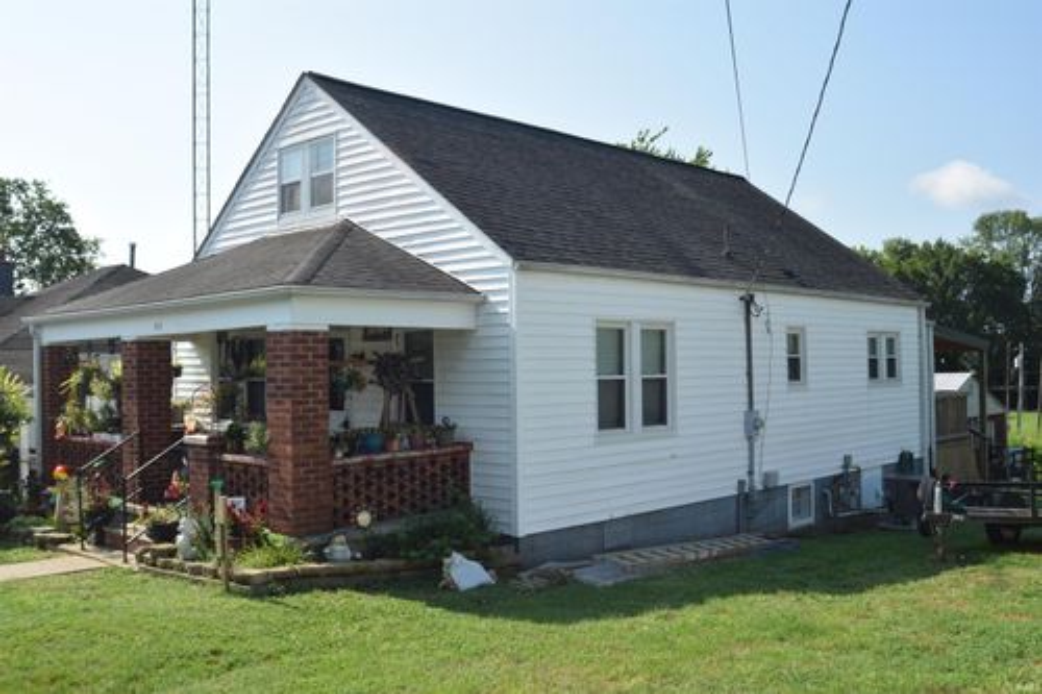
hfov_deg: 55.1
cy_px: 347
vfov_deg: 38.3
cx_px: 521
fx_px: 998
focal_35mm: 34
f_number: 10
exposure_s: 1/200
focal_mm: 23
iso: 100
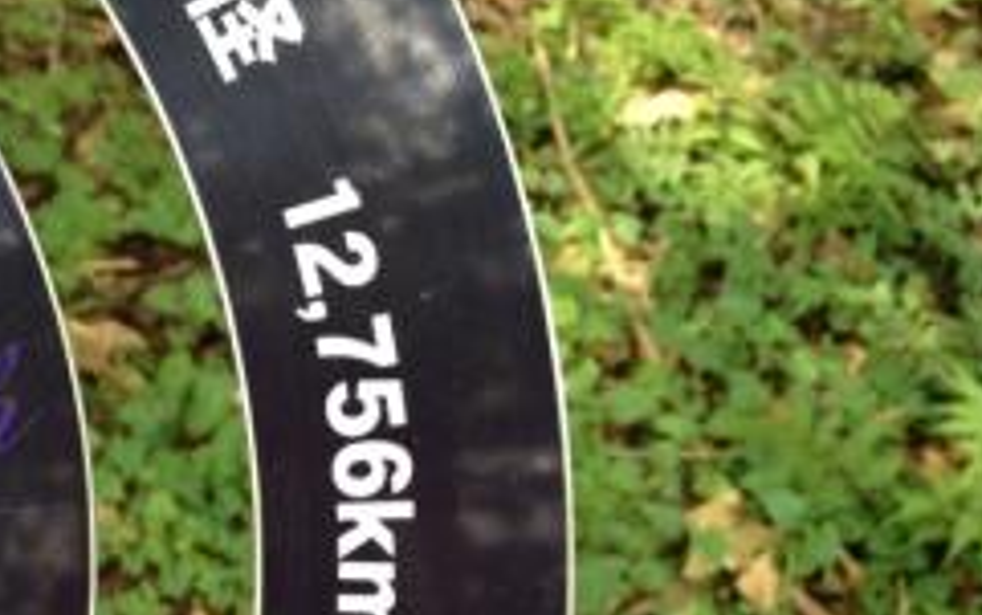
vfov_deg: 18.6
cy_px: 554
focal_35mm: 69
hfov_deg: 29.5
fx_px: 1848
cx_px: 322
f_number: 2.4
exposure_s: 1/60
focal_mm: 4.28
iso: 64
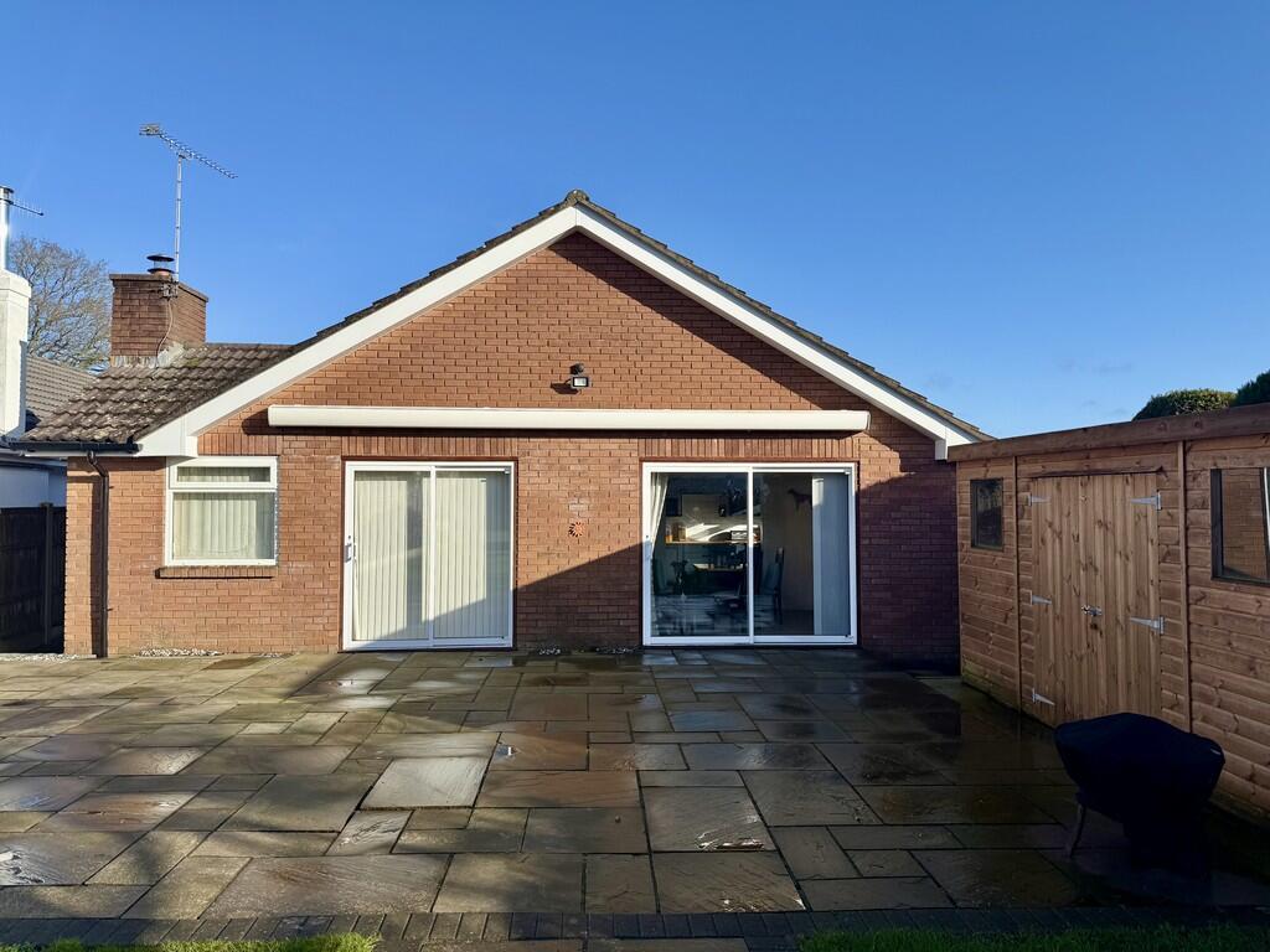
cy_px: 476
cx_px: 635
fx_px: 881
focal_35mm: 24
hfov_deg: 71.6
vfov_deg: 56.8
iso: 80
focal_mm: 6.76
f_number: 1.78
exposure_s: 1/4167
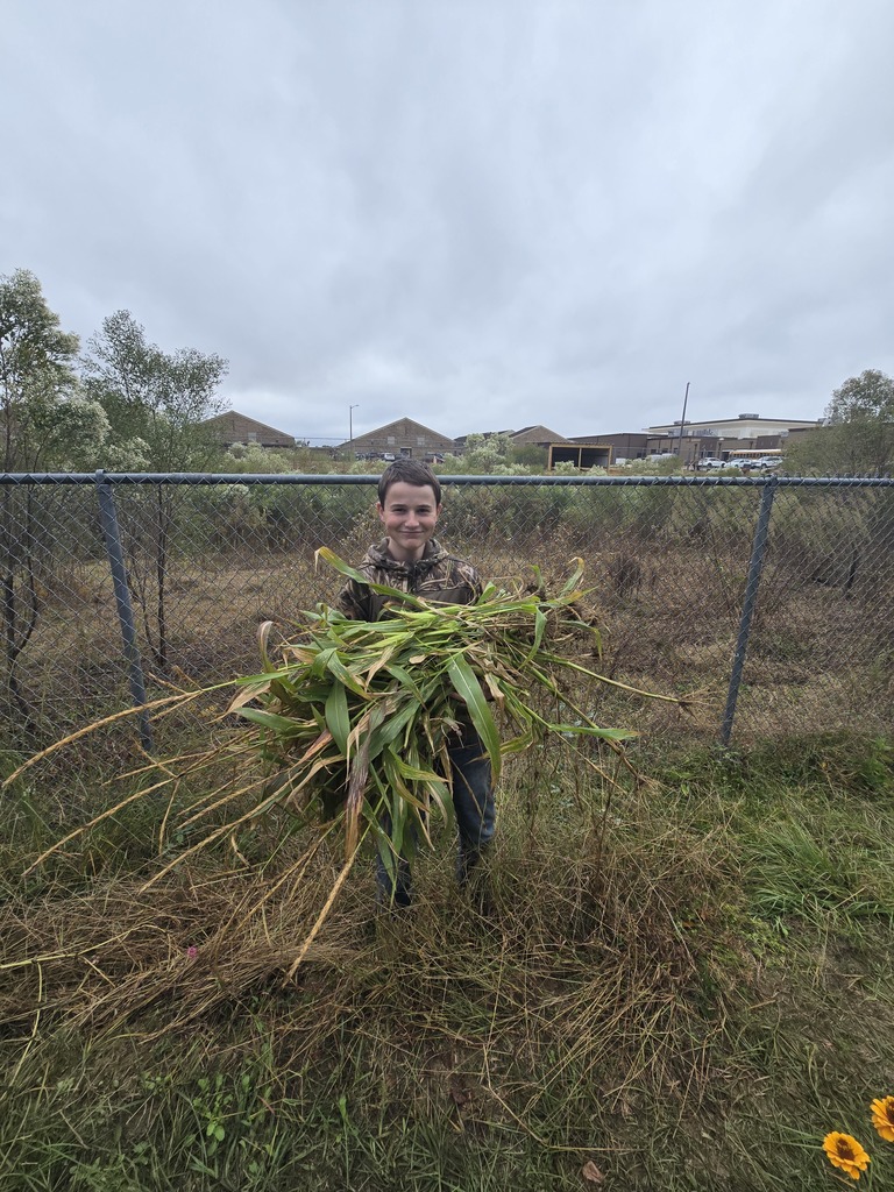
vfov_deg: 106.2
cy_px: 596
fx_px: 448
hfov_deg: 89.9
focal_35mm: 13
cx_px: 447
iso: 50
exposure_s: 1/1372
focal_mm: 2.2
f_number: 2.2
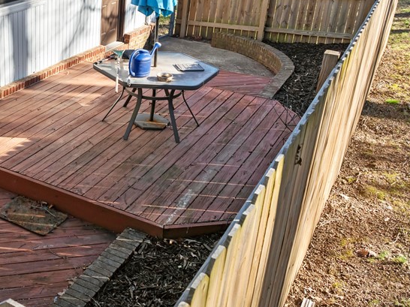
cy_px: 124
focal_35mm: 45
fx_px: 533
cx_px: 36
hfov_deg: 38.9
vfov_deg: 32.1
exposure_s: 1/800
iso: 280
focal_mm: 12.29
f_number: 2.8
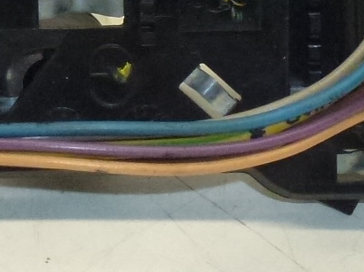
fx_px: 2575
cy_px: -26
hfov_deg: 8.1
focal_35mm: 245
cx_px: 245
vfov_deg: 6.0
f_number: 4.1
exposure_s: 1/160
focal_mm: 8.7
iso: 400
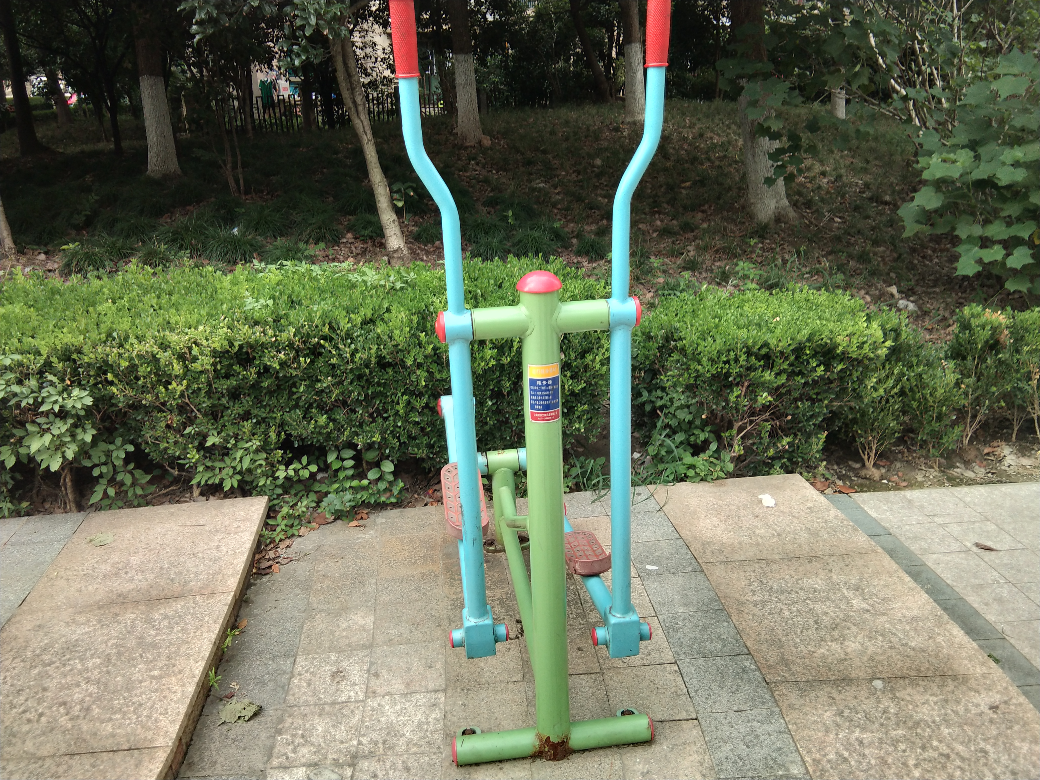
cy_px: 390
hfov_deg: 58.4
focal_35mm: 31
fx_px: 931
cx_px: 520
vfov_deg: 45.4
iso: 50
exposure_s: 1/100
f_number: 2.2
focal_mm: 3.69
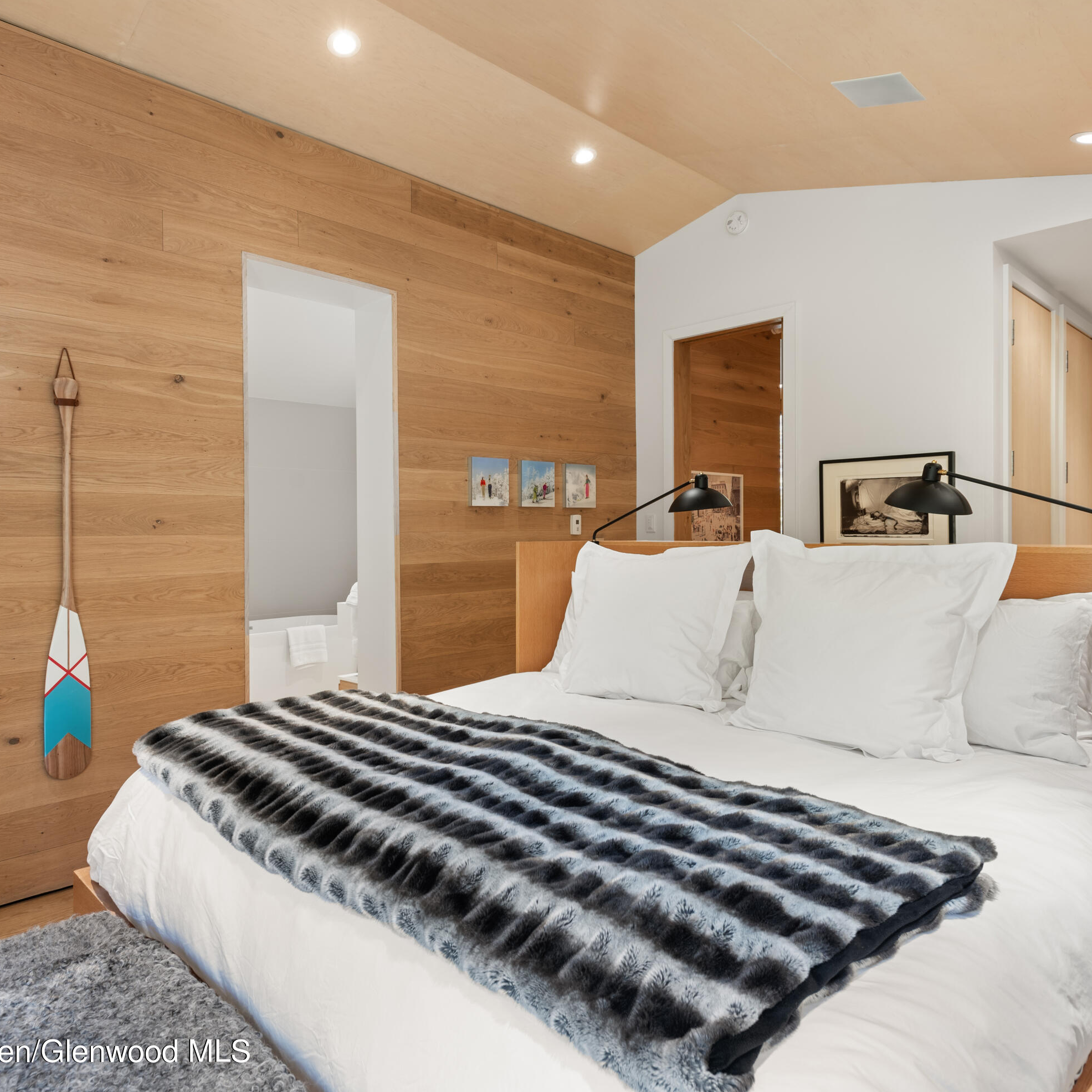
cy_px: 547
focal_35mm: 22
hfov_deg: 69.5
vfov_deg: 69.6
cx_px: 509
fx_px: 785
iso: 100
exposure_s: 1
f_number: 7.1
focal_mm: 17
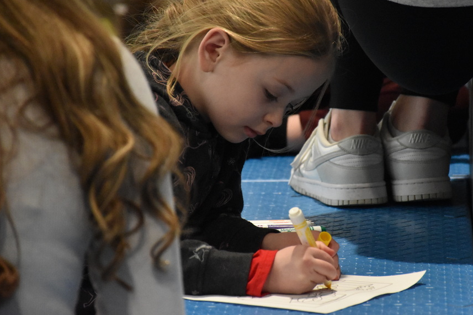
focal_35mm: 251
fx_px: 3297
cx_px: 274
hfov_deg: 8.2
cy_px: 130
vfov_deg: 5.5
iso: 6400
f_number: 5.6
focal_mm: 140
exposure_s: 1/320
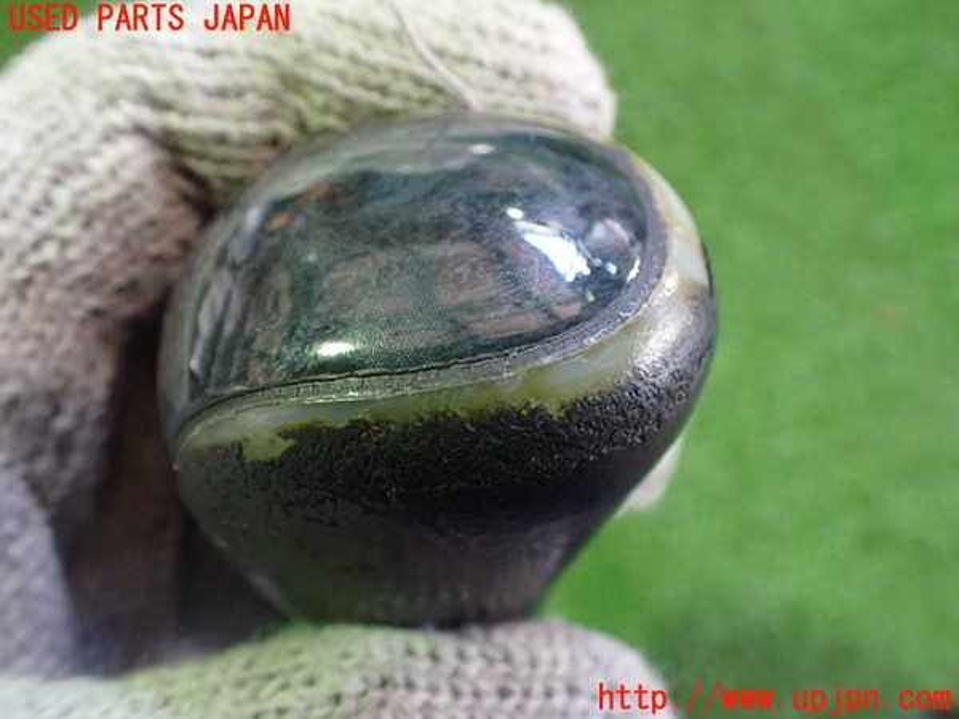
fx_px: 831
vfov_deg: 46.8
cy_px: 360
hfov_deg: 60.0
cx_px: 480
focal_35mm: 30
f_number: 2.3
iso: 800
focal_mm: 5.4
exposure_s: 1/50
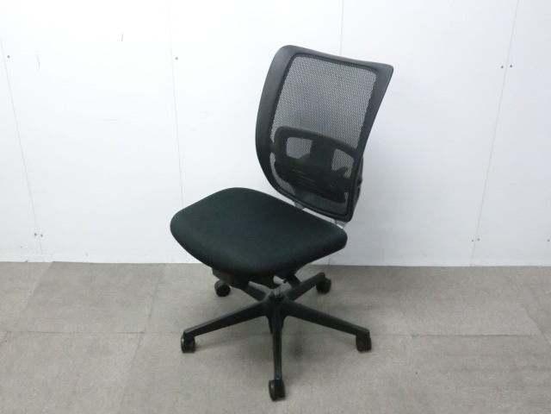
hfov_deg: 49.0
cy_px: 207
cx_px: 276
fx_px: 605
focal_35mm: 38
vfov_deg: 37.7
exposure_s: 1/30
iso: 800
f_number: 3.9
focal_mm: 6.9
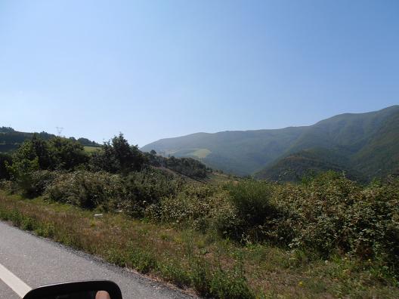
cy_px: 150
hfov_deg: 71.6
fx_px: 277
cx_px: 200
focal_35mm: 24
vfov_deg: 56.8
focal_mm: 4.2
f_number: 3
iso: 80
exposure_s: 1/2000
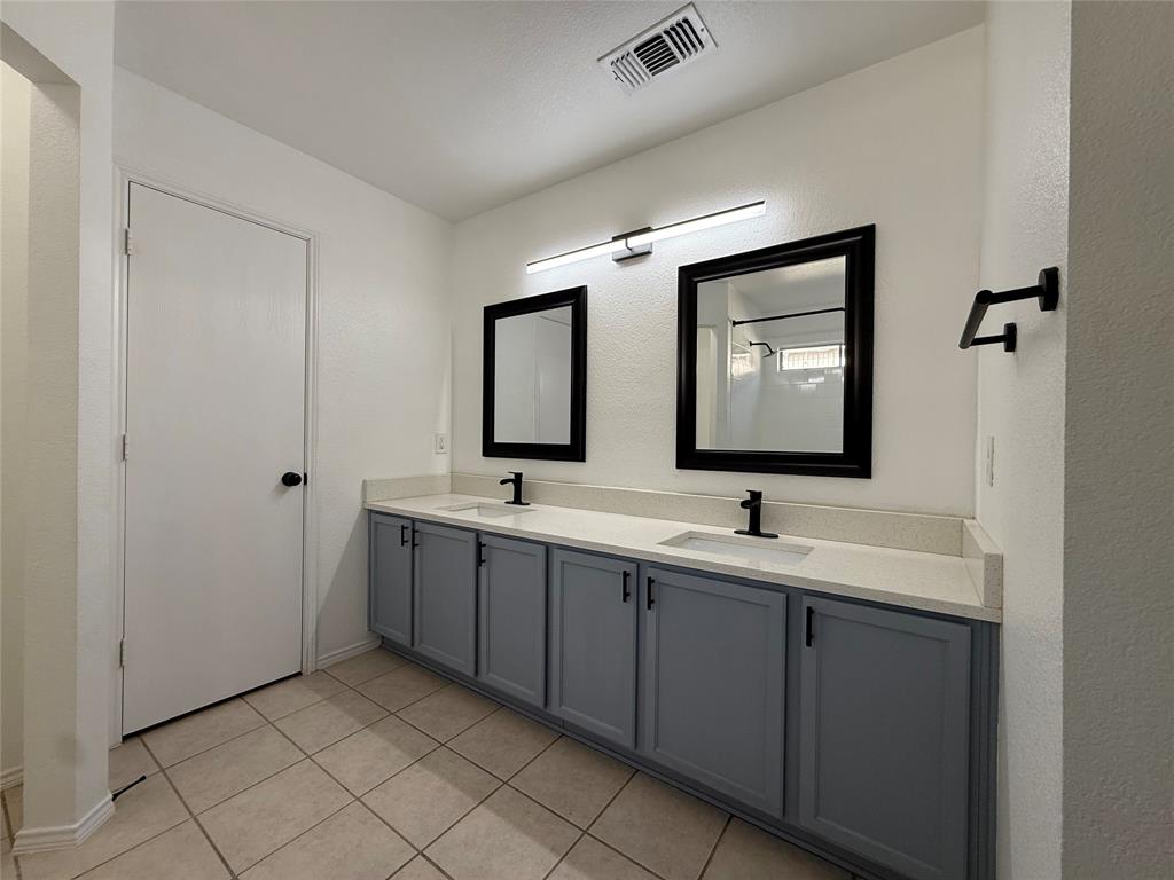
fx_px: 475
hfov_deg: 102.1
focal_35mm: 14
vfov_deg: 85.7
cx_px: 587
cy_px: 440
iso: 125
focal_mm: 2.22
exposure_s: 1/120
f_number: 2.2
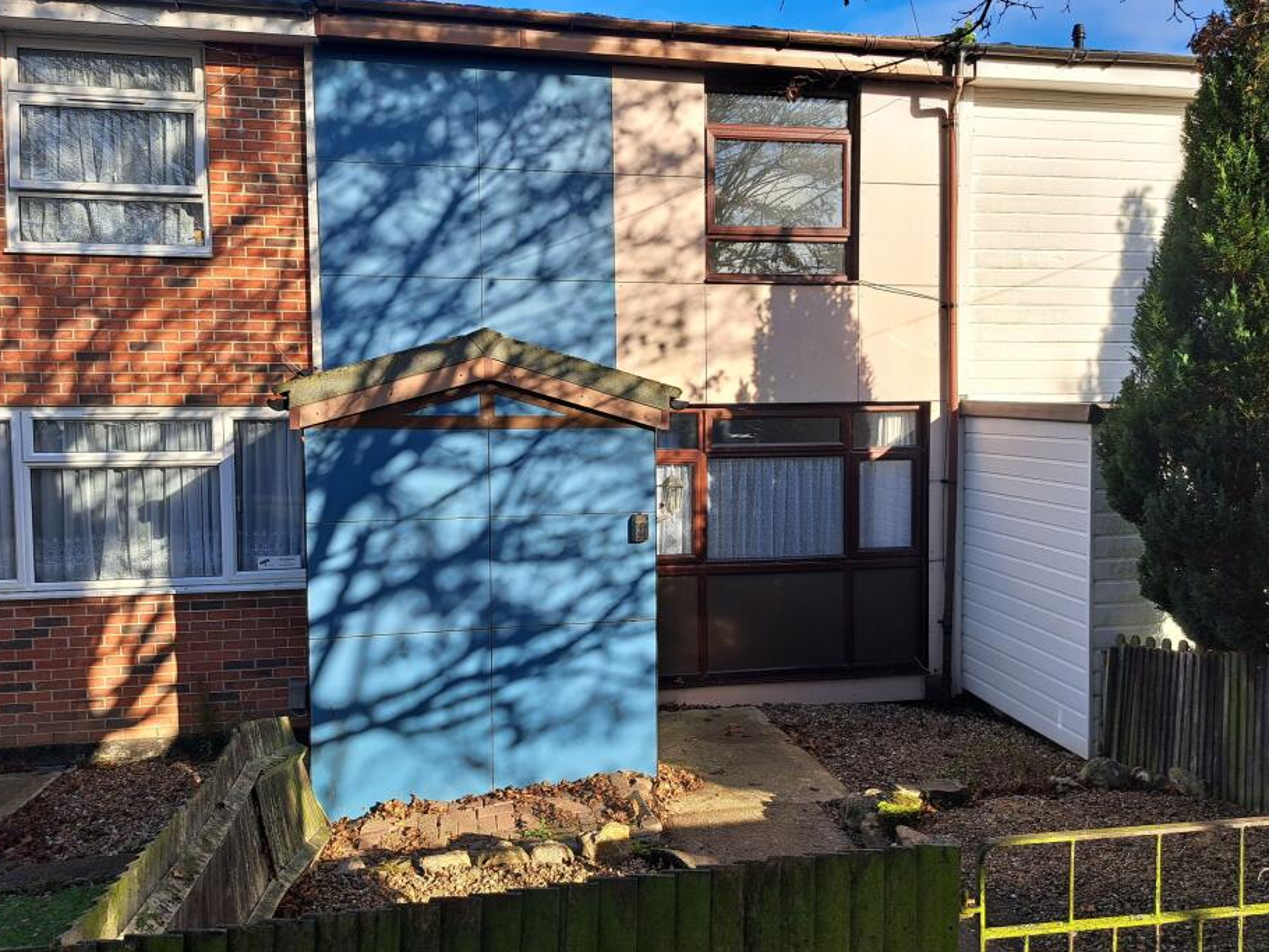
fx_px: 990
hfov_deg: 65.3
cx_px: 674
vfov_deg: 51.4
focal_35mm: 27
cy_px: 466
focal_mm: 5.23
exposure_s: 1/659
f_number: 1.8
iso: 50
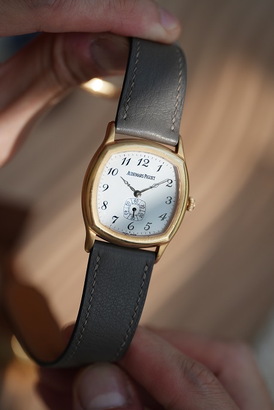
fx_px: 1197
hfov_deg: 13.1
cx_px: 137
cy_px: 205
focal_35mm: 105
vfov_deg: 19.4
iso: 320
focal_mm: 105
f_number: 2.8
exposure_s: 1/250
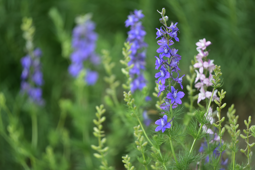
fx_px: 1063
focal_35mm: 150
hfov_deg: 13.7
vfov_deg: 9.2
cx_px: 128
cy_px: 85
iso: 800
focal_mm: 150
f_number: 2.8
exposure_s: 1/640
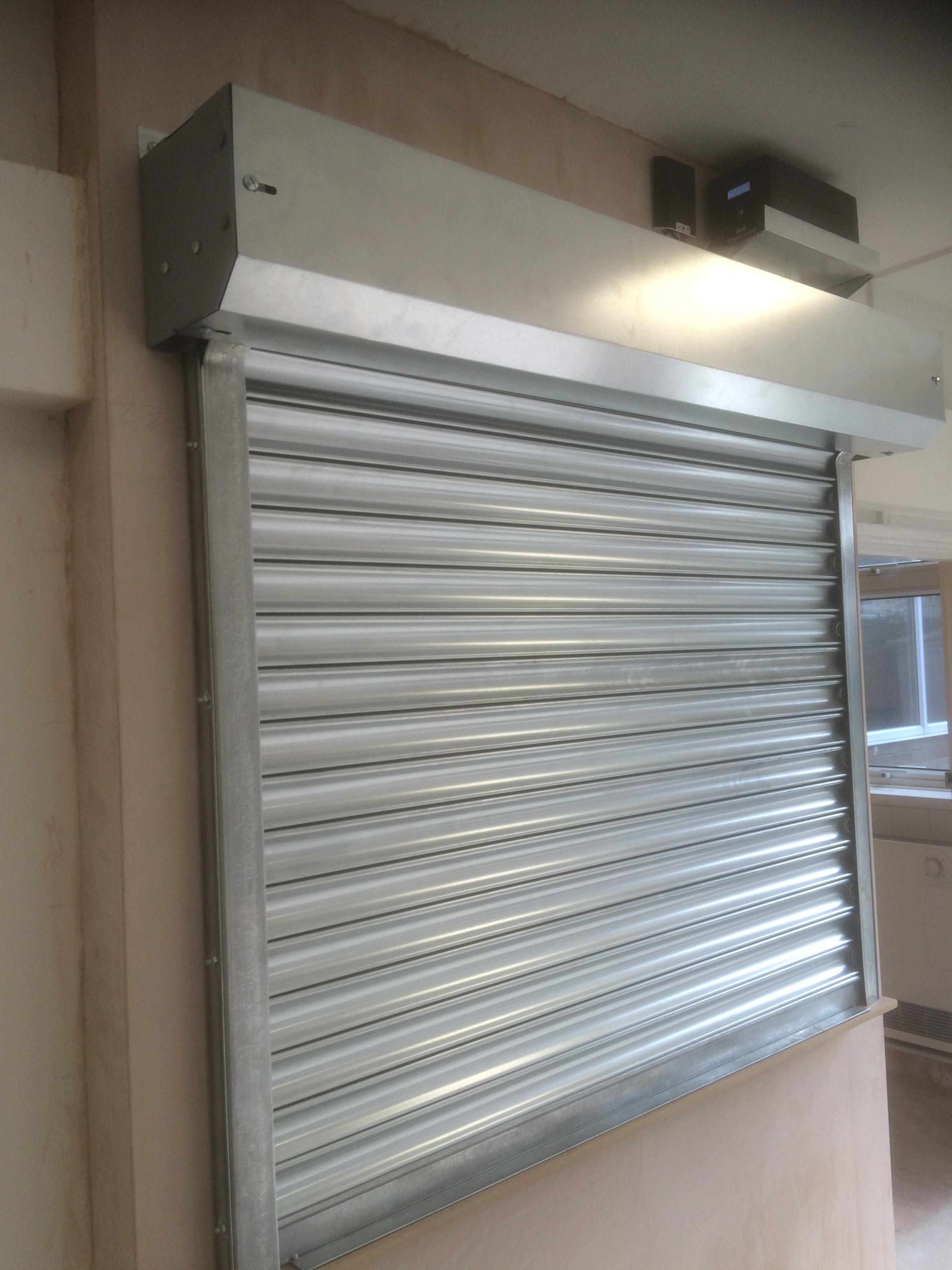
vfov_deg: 61.7
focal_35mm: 29
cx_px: 476
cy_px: 635
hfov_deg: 48.2
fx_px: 1063
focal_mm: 4.15
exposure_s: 1/100
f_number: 2.2
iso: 32
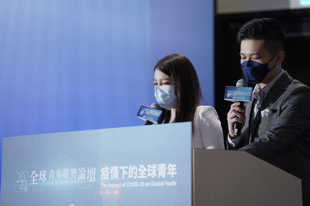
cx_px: 155
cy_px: 103
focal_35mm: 146
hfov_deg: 14.1
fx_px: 1257
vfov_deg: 9.4
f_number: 2.8
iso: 3200
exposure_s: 1/250
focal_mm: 146
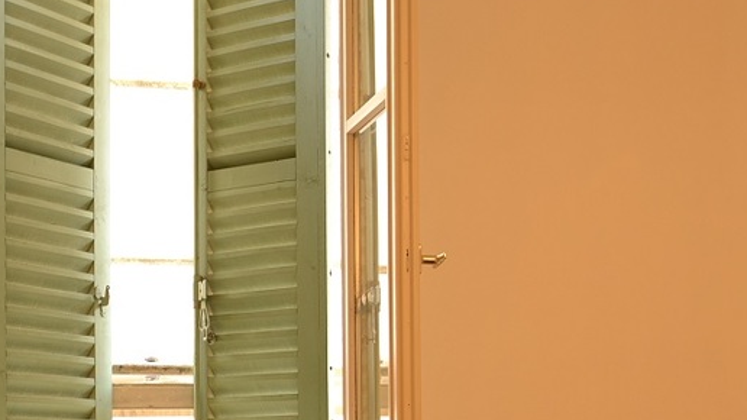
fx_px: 1327
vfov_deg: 17.6
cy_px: 421
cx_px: 520
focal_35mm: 67
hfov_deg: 31.1
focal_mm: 22
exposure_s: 1/4
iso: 100
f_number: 3.8
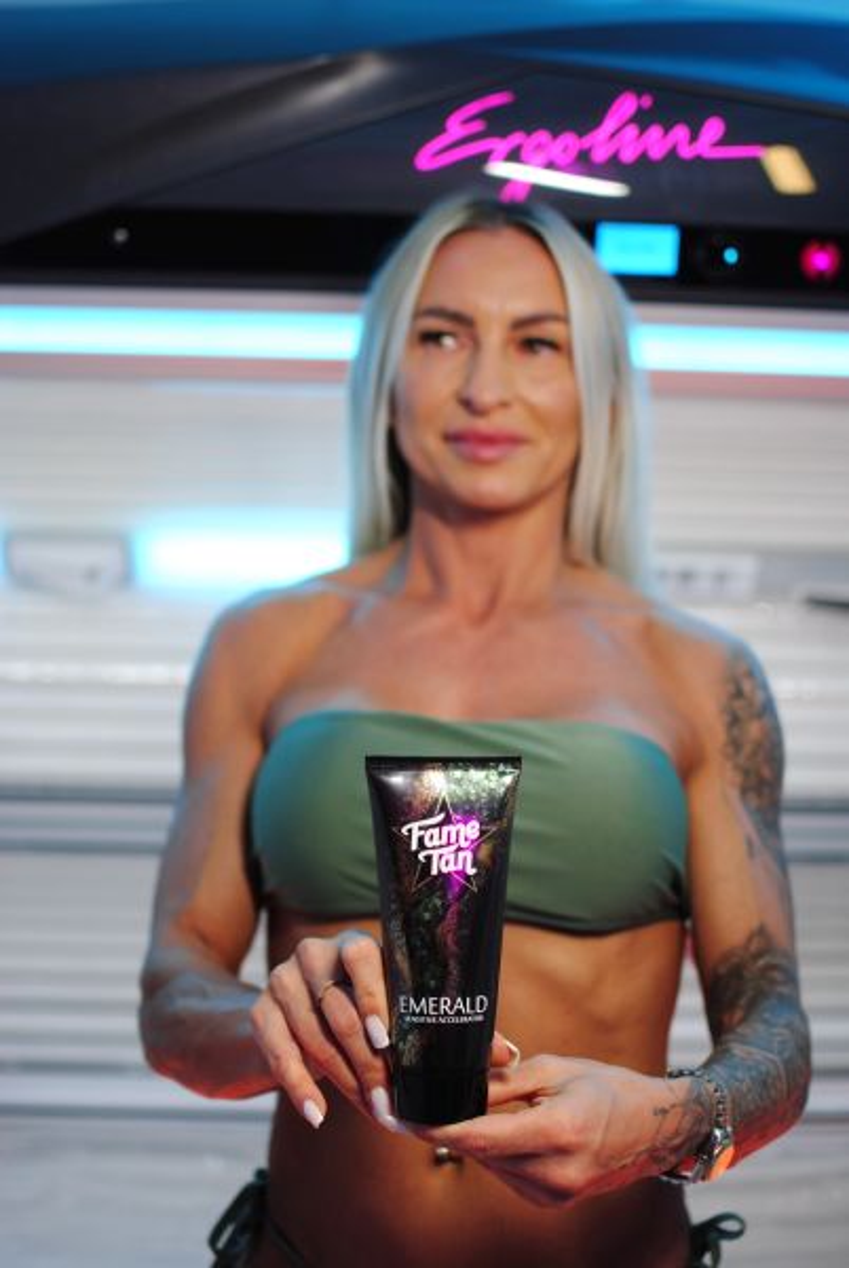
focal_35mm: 52
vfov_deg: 37.8
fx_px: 1851
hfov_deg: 25.8
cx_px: 424
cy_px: 634
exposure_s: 1/100
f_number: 1.8
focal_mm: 35
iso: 100
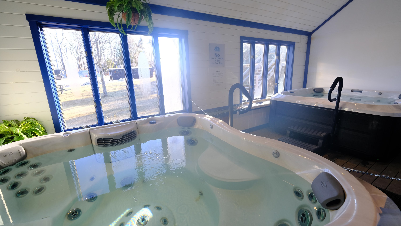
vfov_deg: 67.0
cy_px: 118
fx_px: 170
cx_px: 203
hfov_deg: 99.4
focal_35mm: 16
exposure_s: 1/60
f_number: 4.5
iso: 320
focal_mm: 10
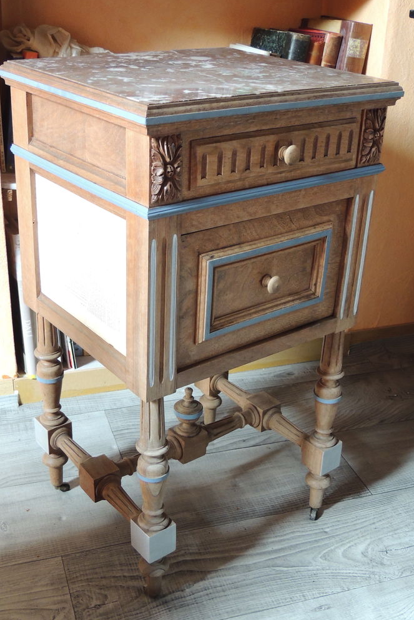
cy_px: 310
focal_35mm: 45
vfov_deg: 43.6
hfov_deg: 29.9
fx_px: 776
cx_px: 194
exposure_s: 1/13
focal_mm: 7.6
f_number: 3.4
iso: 400
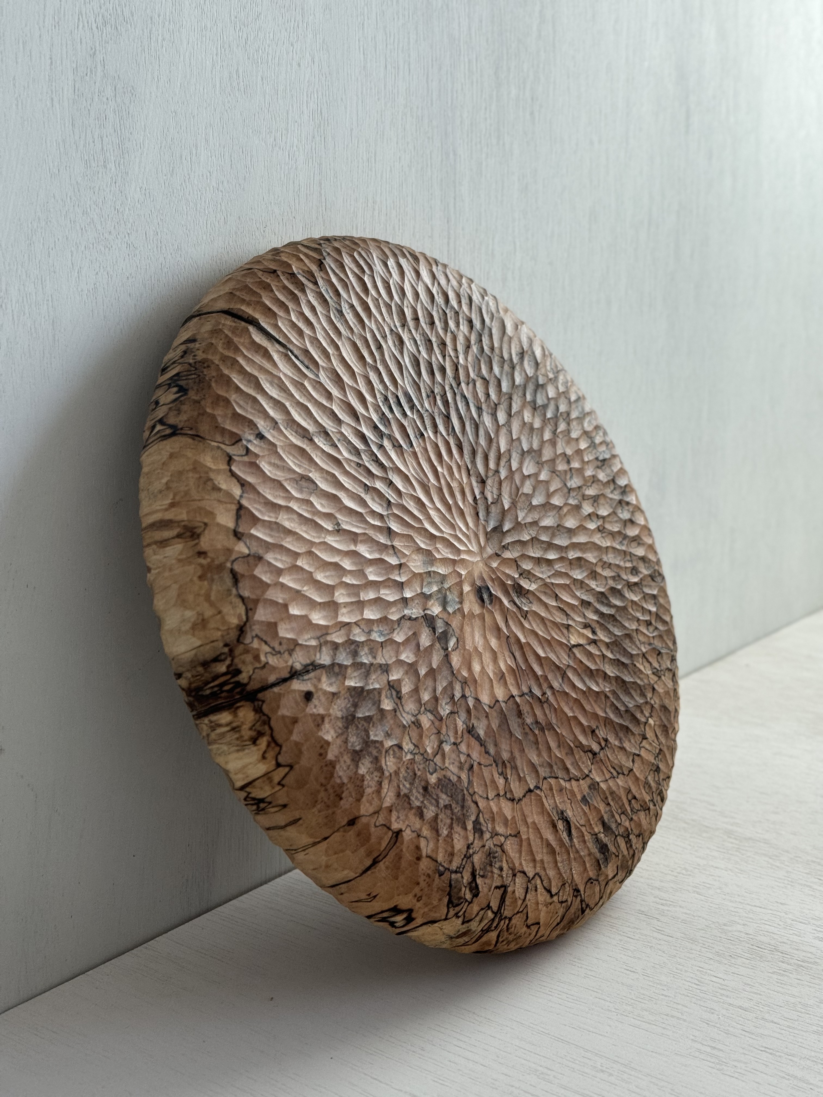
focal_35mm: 48
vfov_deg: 39.7
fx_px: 1522
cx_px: 412
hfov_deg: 30.3
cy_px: 548
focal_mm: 6.76
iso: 100
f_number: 1.78
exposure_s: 1/60
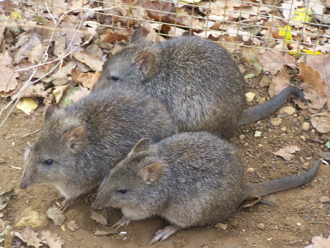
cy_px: 124
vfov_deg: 11.6
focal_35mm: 128
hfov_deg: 15.4
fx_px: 1220
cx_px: 165
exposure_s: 1/25
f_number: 3.3
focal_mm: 21.2
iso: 160
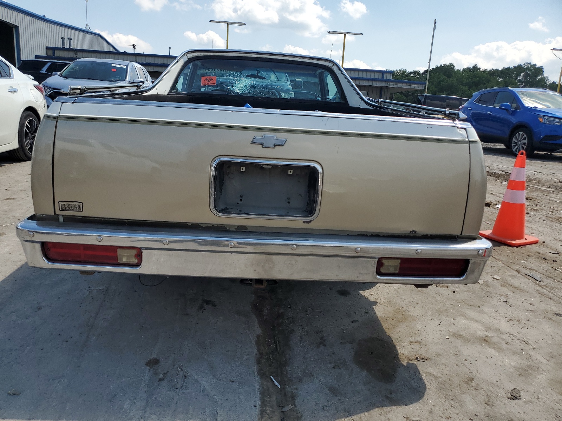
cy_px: 210
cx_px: 281
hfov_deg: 67.3
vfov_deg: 53.1
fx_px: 422
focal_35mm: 26
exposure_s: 1/3333
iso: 50
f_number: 1.5
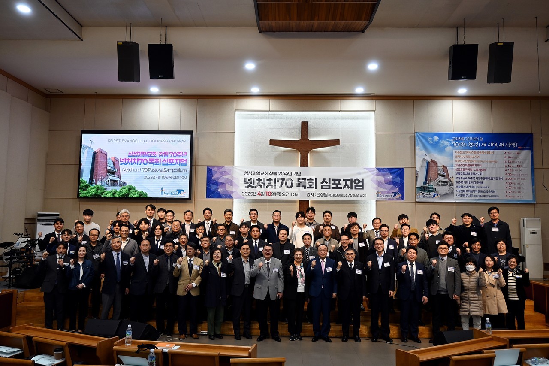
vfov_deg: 43.6
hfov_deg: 61.9
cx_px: 274
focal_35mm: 30
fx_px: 457
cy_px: 183
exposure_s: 1/60
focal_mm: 20
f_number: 4
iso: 320
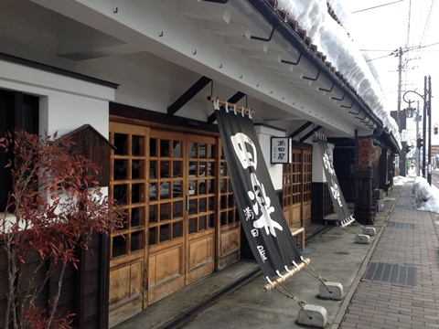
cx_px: 220
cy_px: 164
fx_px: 419
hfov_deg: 55.4
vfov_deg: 42.9
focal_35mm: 33
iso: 50
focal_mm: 4.12
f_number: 2.4
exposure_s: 1/306
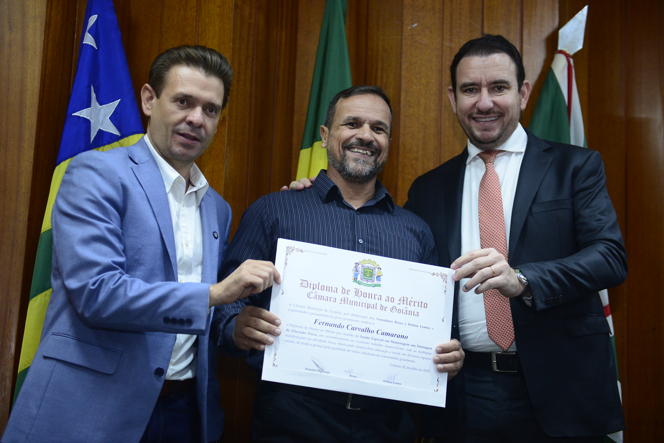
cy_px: 222
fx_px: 1144
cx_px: 332
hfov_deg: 32.4
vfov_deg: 21.9
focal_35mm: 62
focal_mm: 62
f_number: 4.5
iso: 2000
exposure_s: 1/125
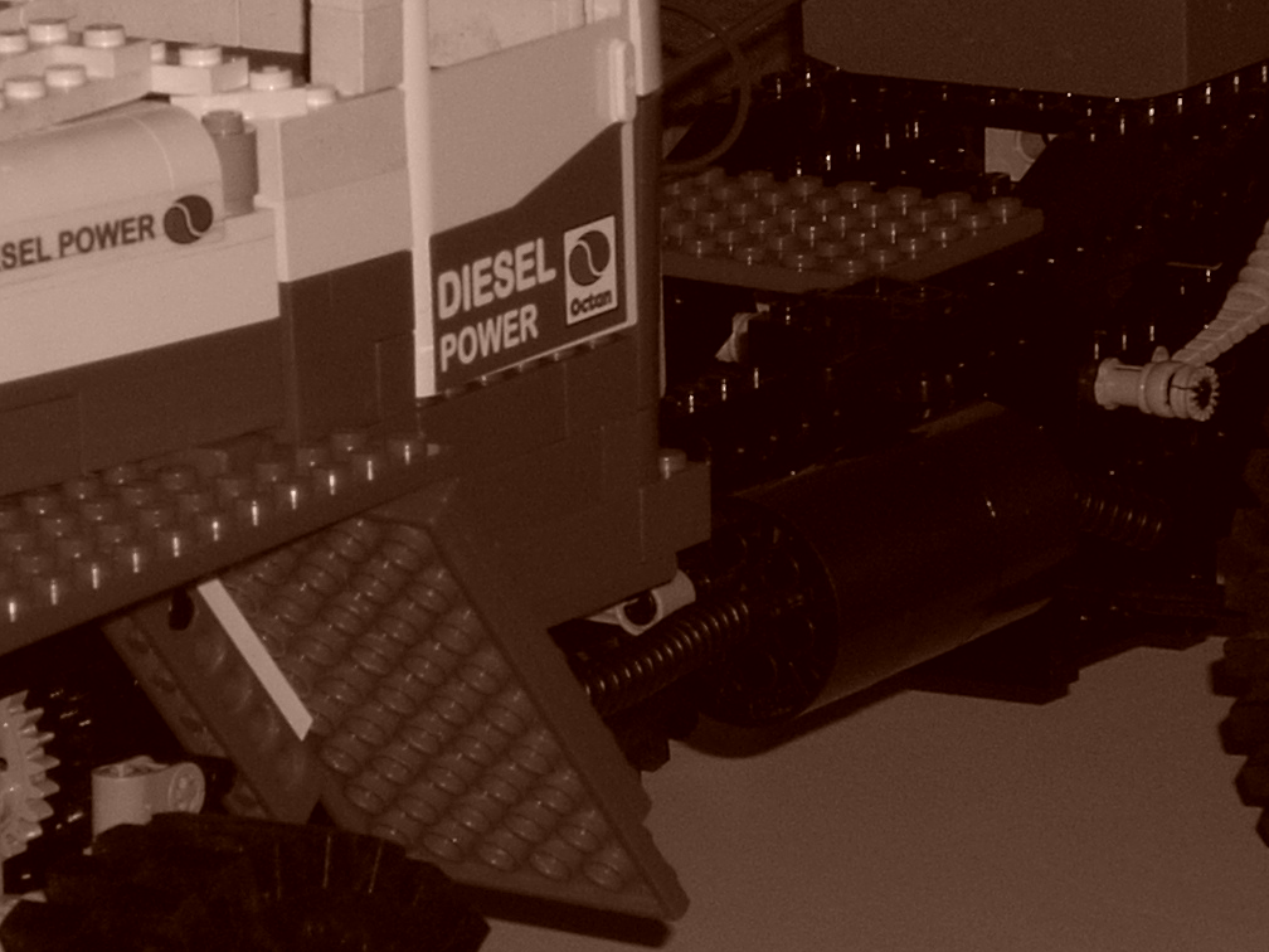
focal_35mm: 287
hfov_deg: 6.9
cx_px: 392
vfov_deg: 5.2
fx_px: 10521
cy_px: 434
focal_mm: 18.6
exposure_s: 1/60
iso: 64
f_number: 5.2
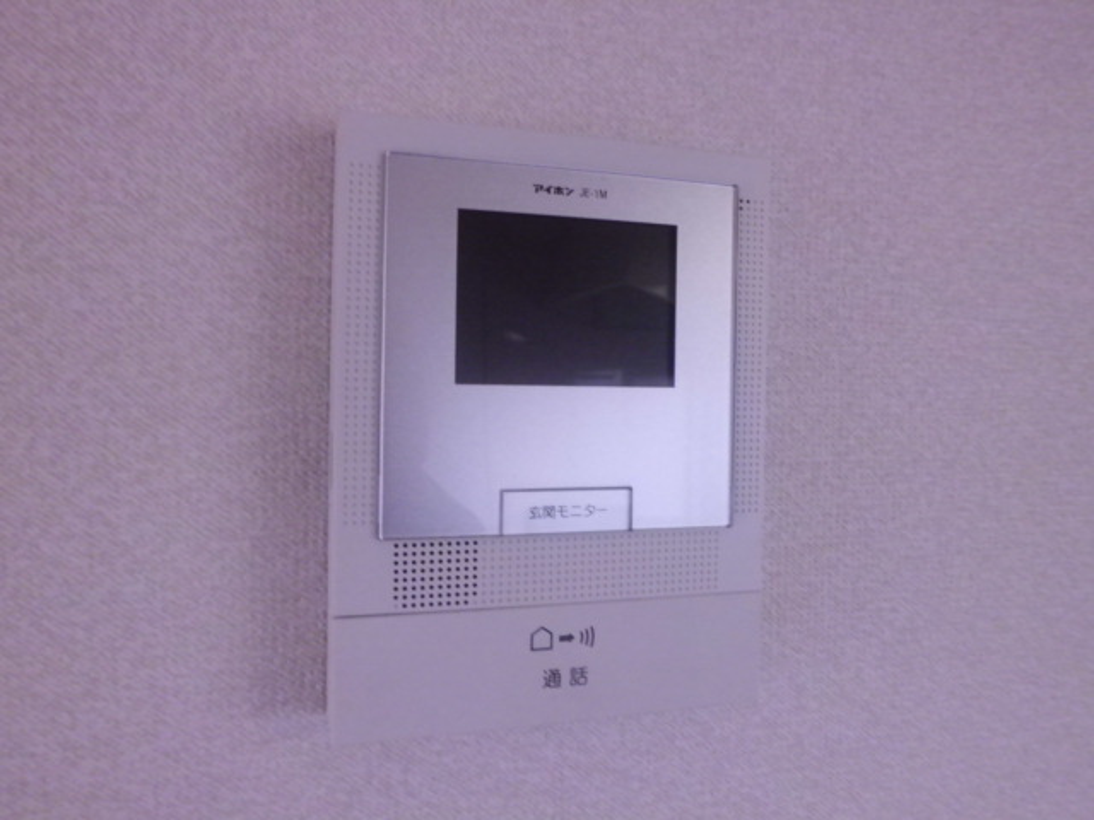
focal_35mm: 26
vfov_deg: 53.1
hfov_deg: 67.3
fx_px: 822
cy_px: 410
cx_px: 547
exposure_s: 1/60
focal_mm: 4.7
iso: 200
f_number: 2.8
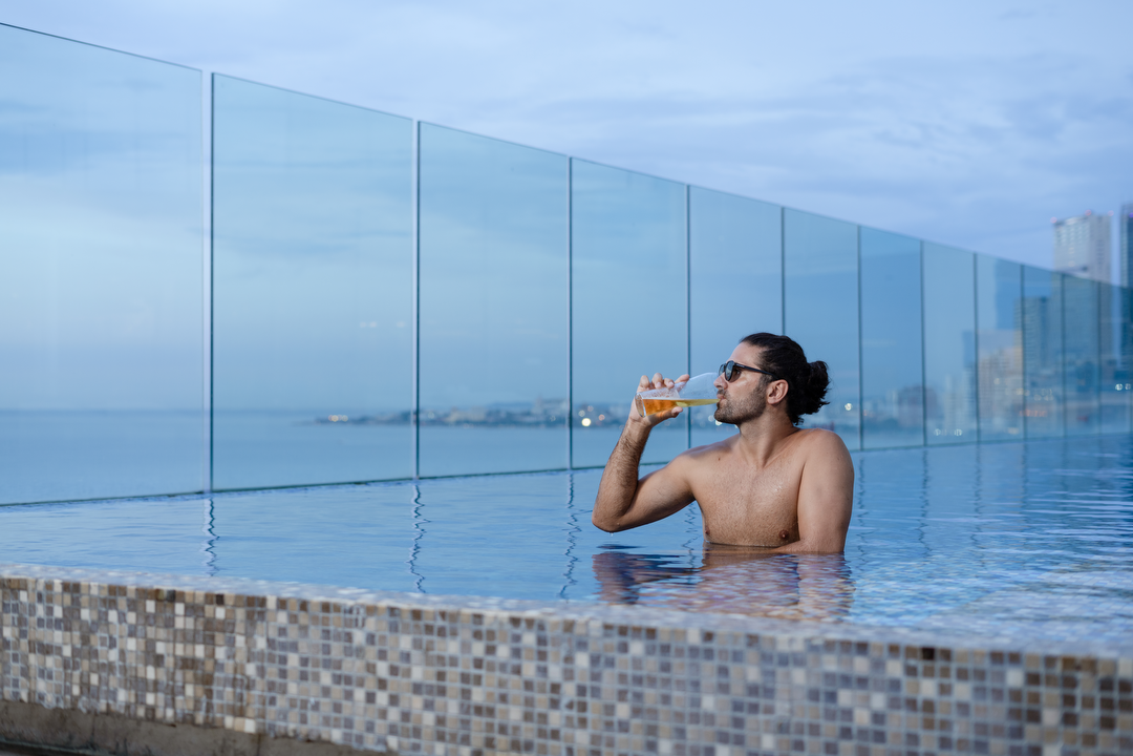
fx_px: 1573
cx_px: 566
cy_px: 378
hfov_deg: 39.6
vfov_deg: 27.0
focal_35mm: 50
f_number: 2.8
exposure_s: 1/40
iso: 320
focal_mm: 50
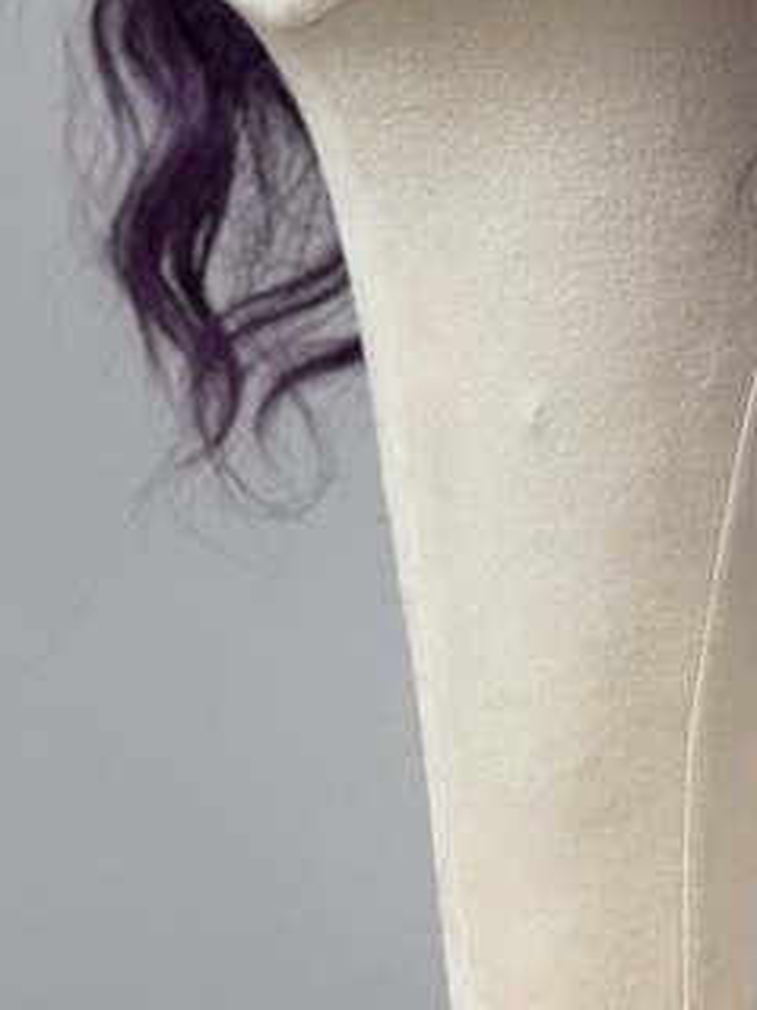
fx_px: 7499
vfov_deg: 7.6
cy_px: -434
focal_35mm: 257
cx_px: 529
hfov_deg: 5.8
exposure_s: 1/100
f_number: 2.2
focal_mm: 7.5
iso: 64
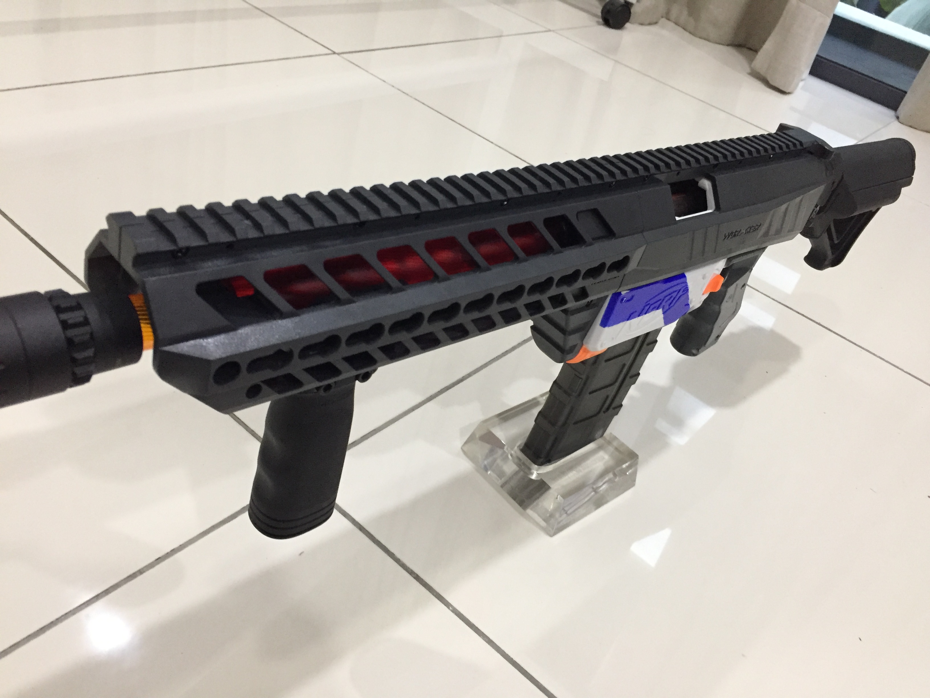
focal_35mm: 29
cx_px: 465
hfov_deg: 61.7
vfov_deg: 48.2
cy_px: 349
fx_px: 779
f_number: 2.2
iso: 250
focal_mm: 4.15
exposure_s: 1/33
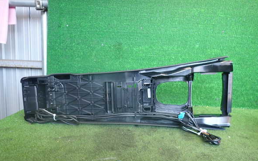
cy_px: 87
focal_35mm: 27
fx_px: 190
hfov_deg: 68.4
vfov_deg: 46.0
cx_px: 127
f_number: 2
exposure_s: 1/40
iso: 200
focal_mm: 4.5
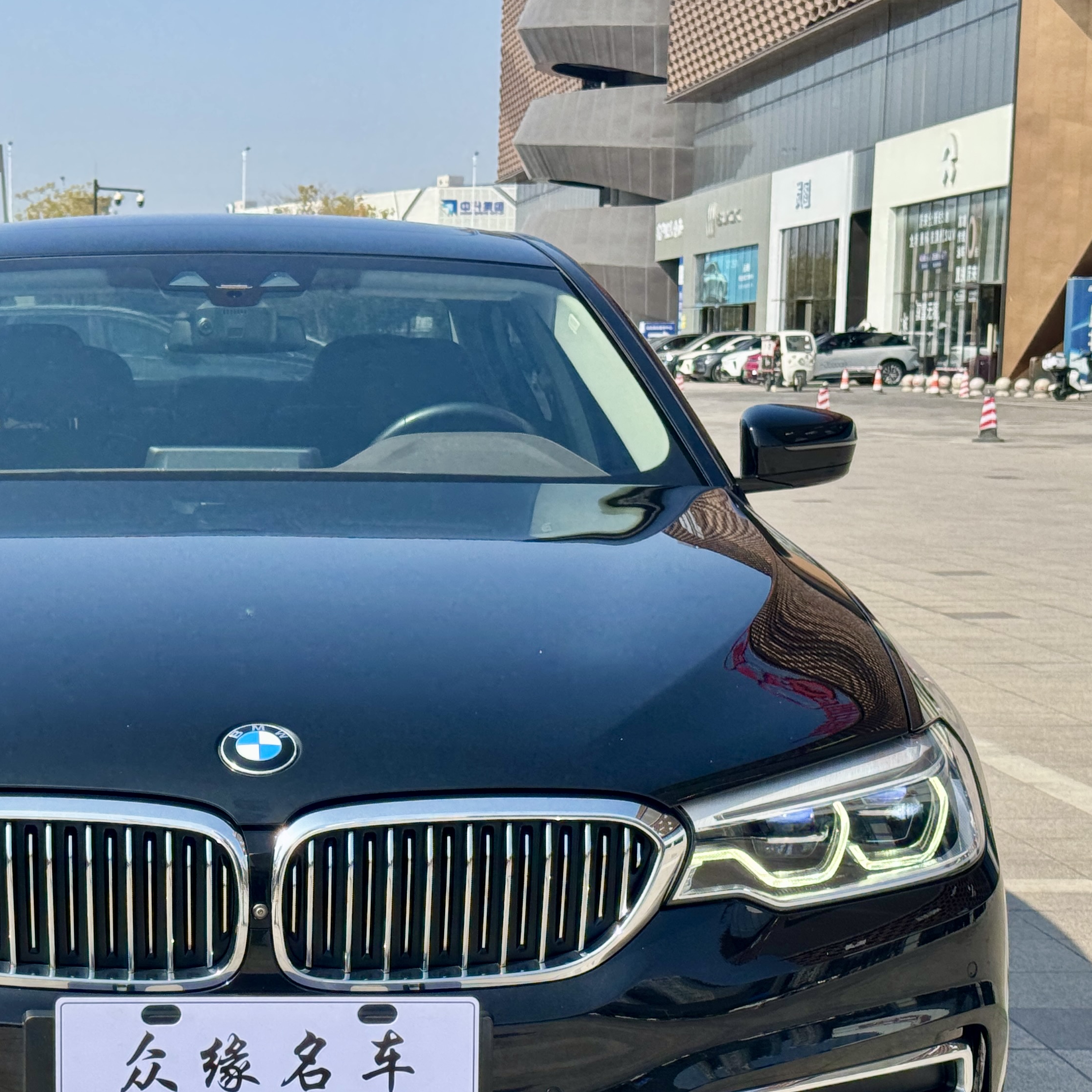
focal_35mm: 77
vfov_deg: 22.4
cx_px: 258
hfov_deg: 22.2
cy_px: 719
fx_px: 2748
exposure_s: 1/2833
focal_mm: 6.76
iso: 64
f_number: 1.78
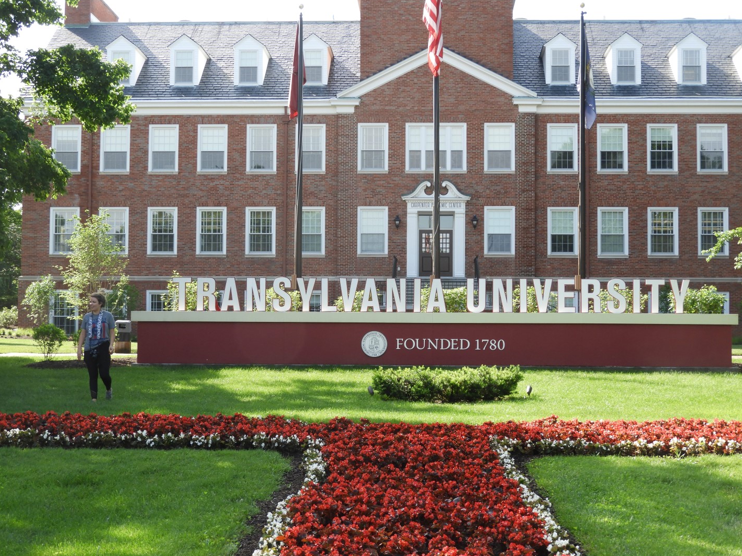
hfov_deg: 29.4
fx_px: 1415
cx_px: 376
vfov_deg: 22.3
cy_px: 277
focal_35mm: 66
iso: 100
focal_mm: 11.6
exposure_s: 1/200
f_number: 4.2
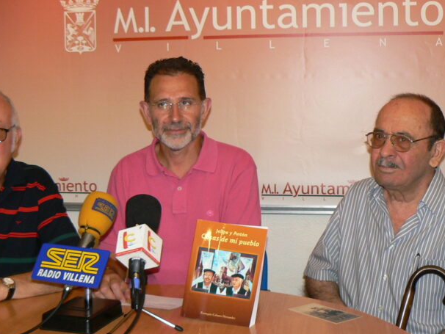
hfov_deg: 33.7
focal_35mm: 57
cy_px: 170
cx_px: 202
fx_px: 733
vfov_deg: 25.7
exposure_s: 1/30
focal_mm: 6
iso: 100
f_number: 2.8
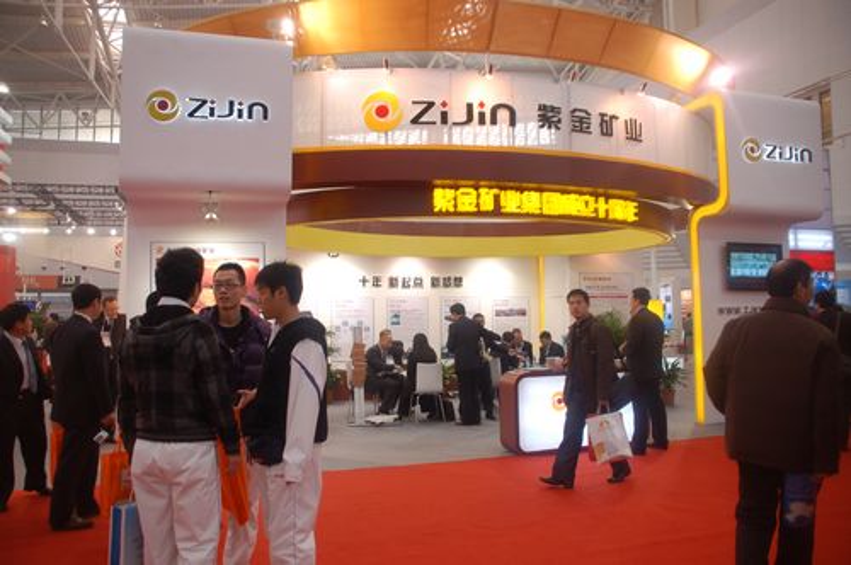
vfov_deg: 47.8
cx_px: 426
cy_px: 282
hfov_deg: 67.4
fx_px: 637
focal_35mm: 27
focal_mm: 18
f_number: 4
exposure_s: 1/60
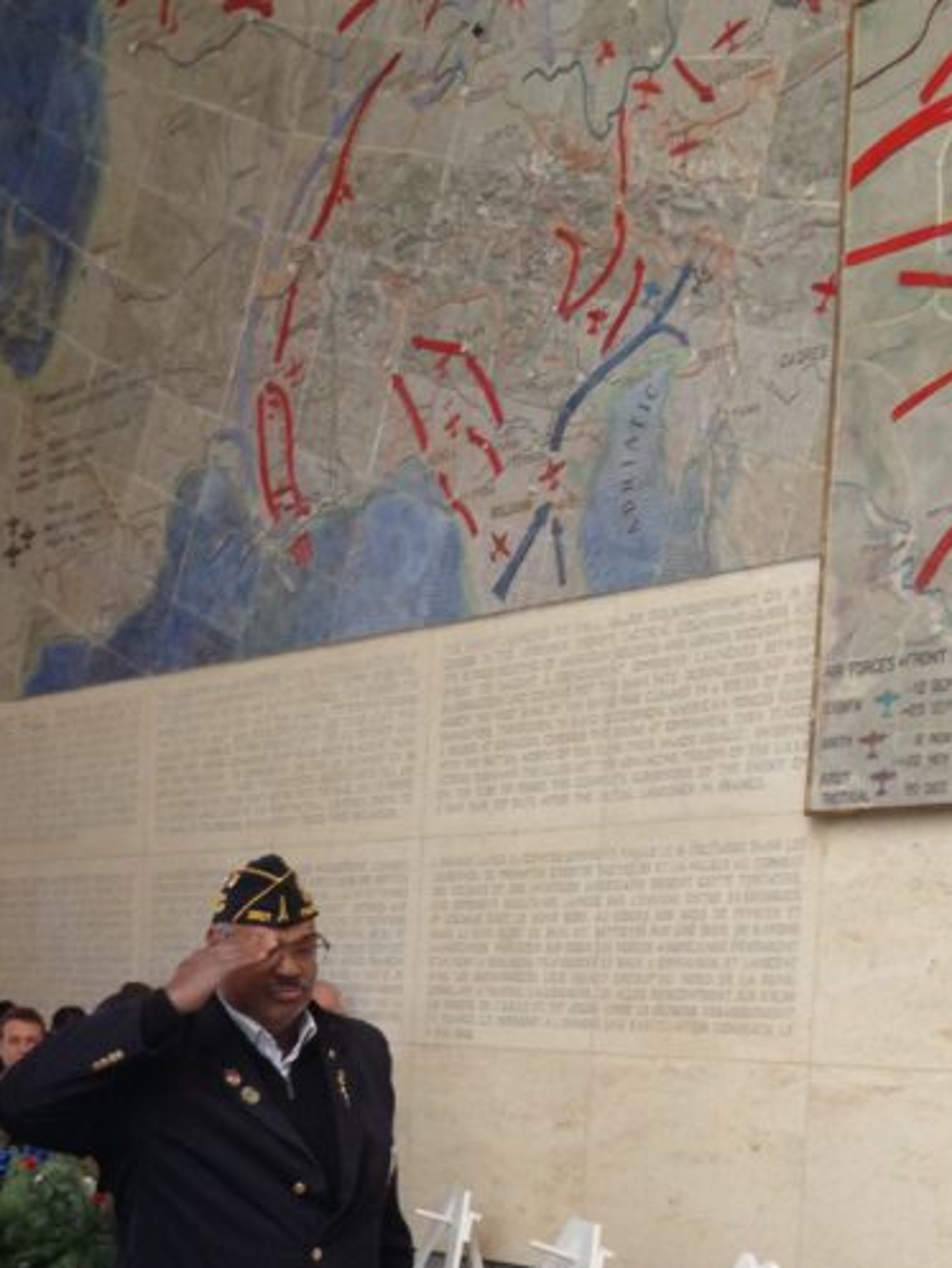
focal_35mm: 68
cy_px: 1184
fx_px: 2492
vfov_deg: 27.3
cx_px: 77
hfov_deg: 21.1
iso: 125
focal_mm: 4.12
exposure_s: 1/20
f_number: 2.4
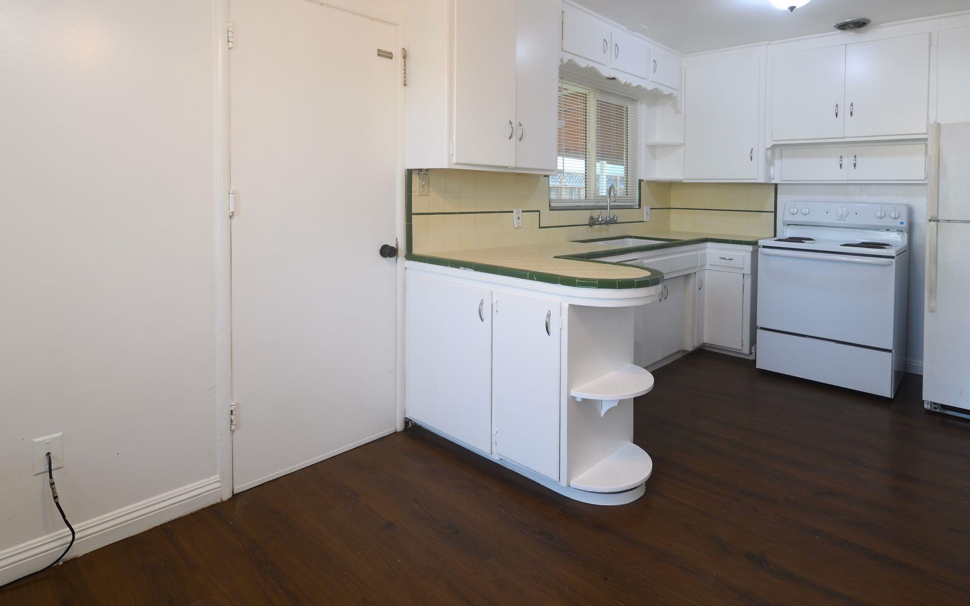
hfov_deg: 87.9
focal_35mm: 19
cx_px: 515
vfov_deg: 61.6
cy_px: 236
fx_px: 502
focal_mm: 14
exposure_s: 1/8
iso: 320
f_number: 8
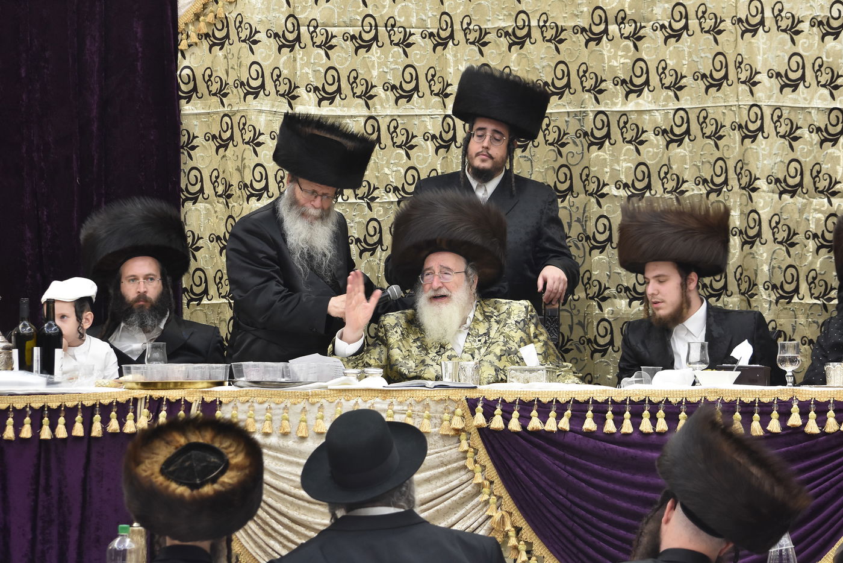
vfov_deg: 11.4
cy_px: 282
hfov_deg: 17.1
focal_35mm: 120
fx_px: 2810
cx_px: 422
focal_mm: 80
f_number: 5.6
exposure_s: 1/60
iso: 1250
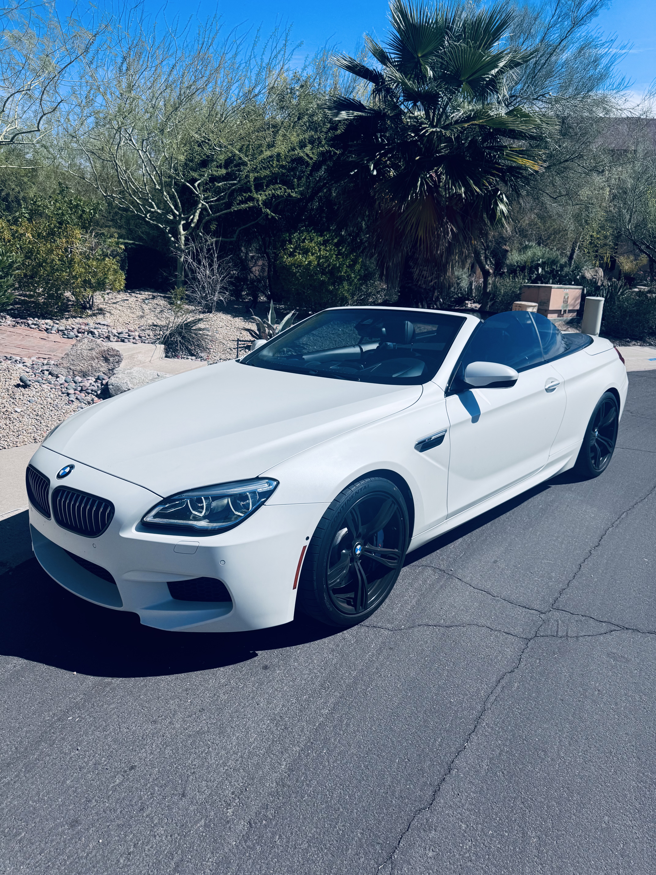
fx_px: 606
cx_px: 328
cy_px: 438
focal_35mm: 24
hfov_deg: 56.8
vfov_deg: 71.6
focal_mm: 6.76
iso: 80
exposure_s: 1/7937
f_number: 1.78
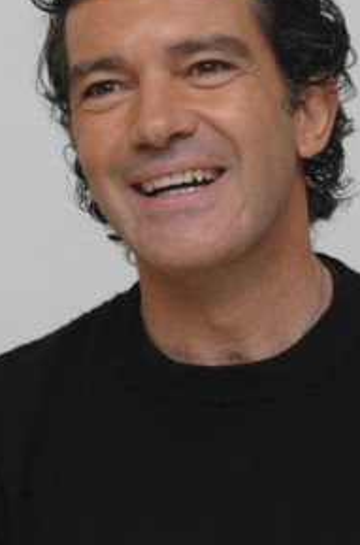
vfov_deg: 7.9
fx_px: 3919
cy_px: 200
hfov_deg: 5.3
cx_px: 178
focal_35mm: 260
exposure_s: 1/1250
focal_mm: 125
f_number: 9
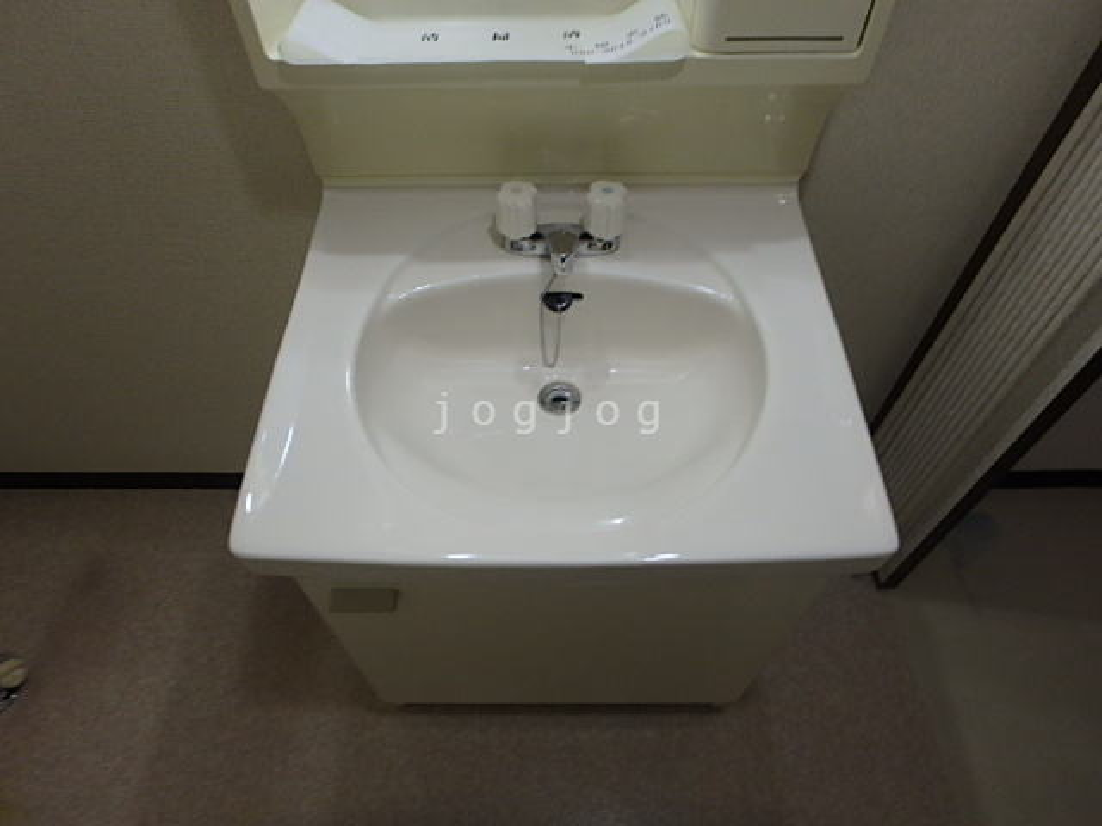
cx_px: 551
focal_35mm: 21
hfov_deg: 79.0
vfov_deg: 63.4
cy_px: 413
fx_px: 669
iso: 200
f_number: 3.5
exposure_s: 1/30
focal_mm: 3.7
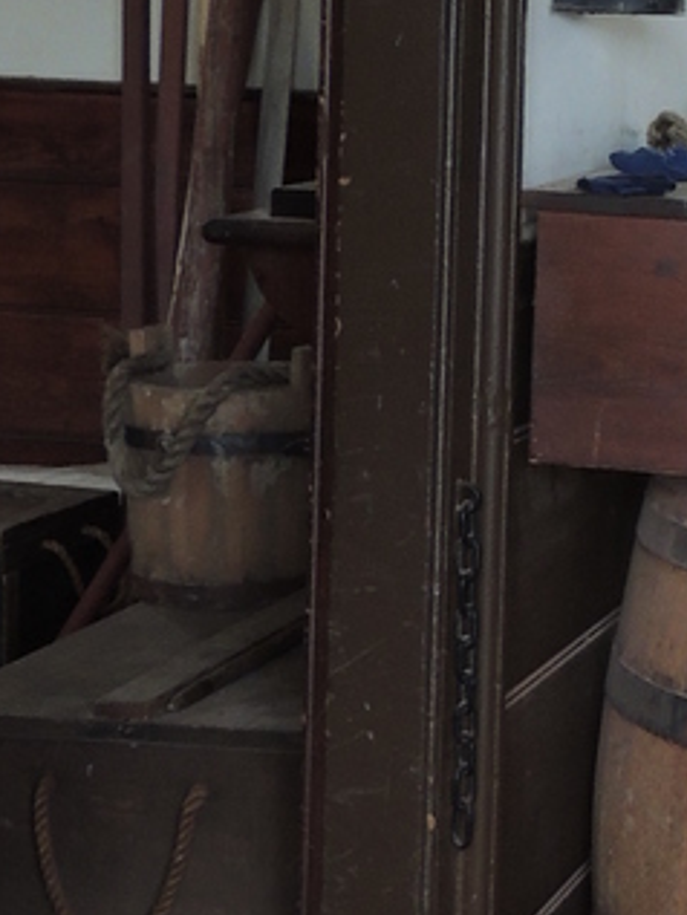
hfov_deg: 14.3
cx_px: 1025
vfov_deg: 20.0
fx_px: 2565
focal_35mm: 97
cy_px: 170
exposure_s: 1/30
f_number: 3
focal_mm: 4.3
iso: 180
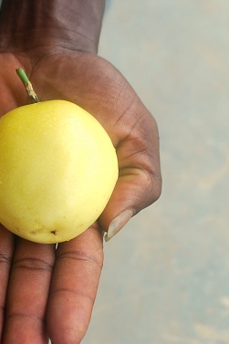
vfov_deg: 29.2
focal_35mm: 69
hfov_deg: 19.1
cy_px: 155
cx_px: -9
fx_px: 659
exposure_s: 1/160
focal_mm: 20
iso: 100
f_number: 6.3
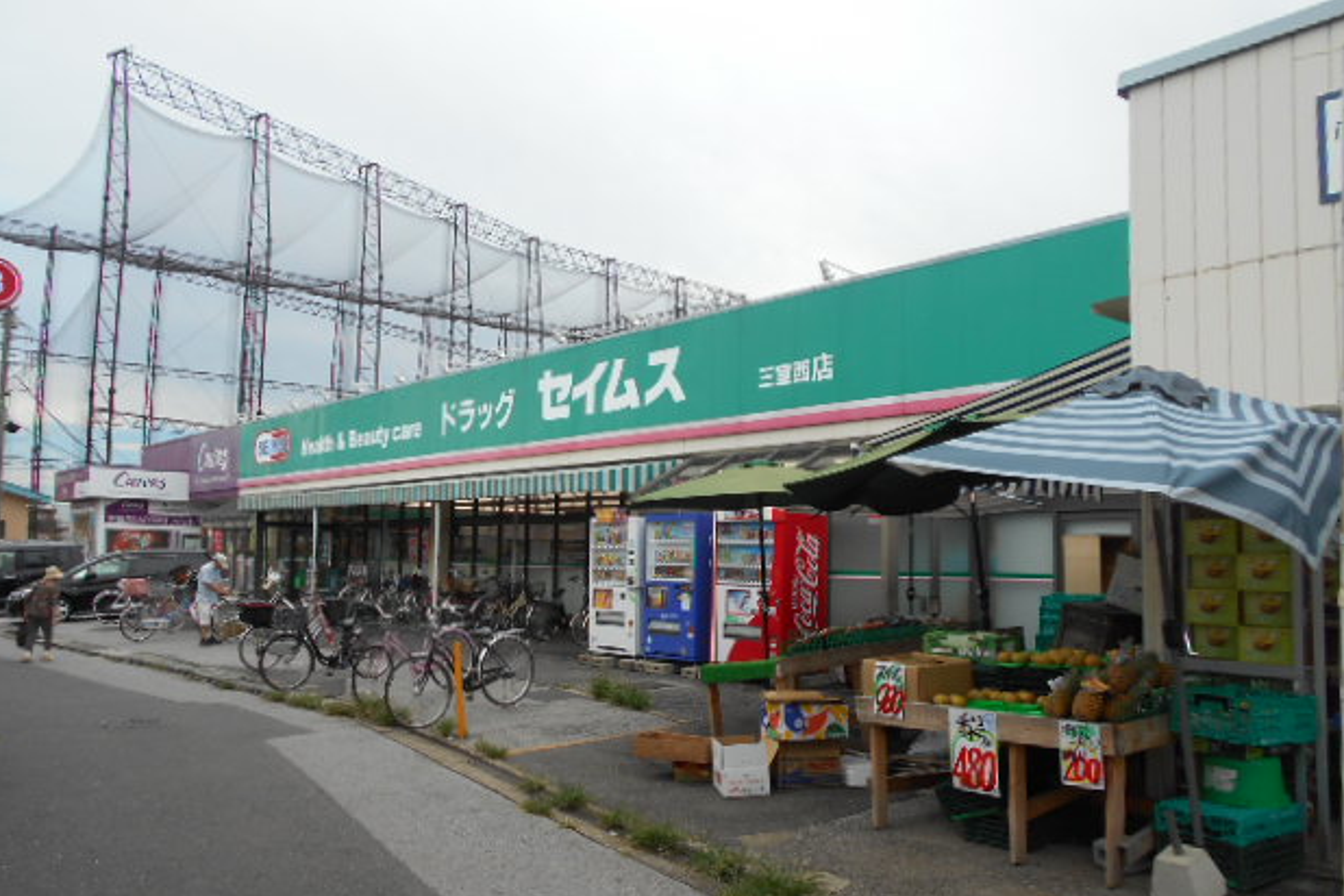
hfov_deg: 65.5
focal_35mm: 28
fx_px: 1045
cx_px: 655
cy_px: 487
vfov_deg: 46.4
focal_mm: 4.6
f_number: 3.2
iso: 80
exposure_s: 1/640
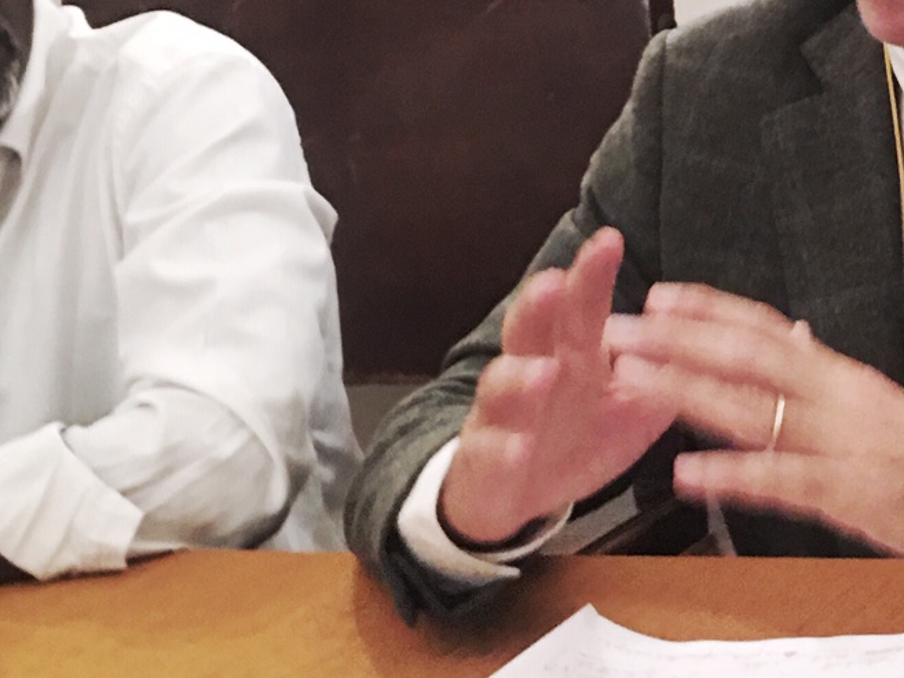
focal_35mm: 89
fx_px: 2325
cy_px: 128
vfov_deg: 16.5
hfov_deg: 20.9
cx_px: 1006
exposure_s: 1/4
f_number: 2.2
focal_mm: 4.15
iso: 100
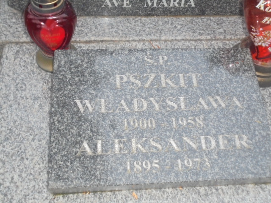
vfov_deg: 33.6
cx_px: 136
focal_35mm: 43
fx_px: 337
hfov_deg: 43.9
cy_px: 102
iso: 400
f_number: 4.5
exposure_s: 1/20
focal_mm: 7.8
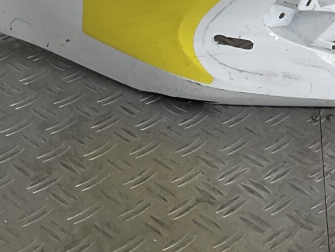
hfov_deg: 16.6
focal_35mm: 111
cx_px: 455
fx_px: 1074
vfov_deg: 12.3
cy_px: -185
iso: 16
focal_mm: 3
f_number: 1.8
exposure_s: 1/140
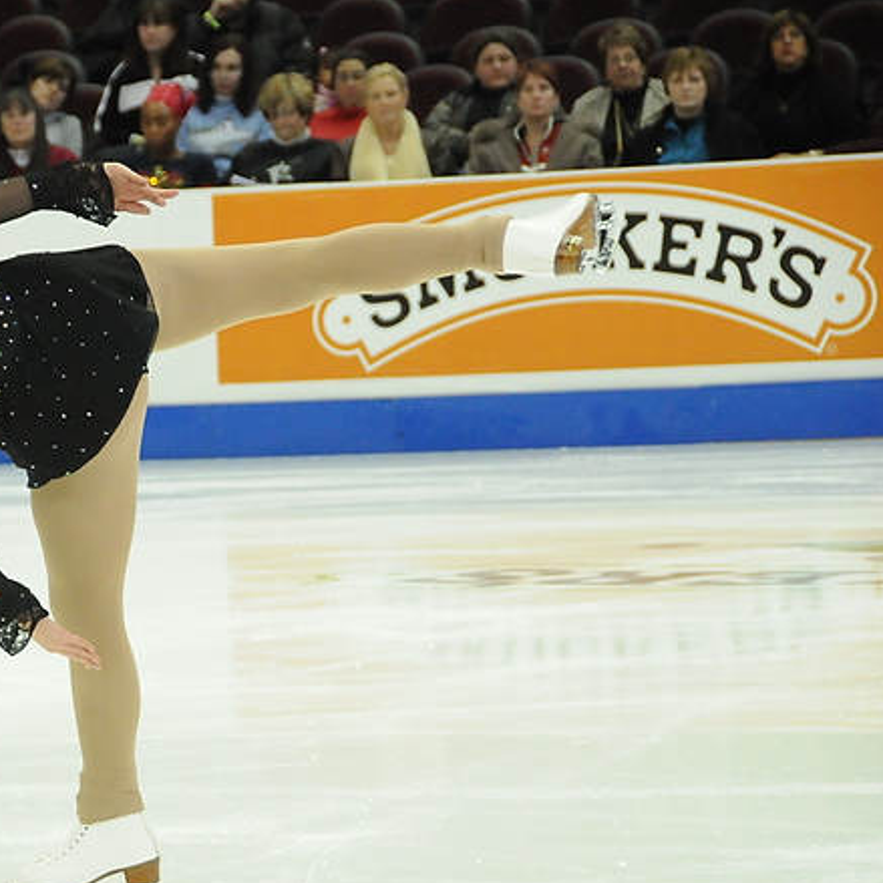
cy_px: 528
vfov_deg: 7.2
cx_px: 82
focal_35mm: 244
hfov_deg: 7.2
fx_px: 7035
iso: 3200
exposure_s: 1/640
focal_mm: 105
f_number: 5.6
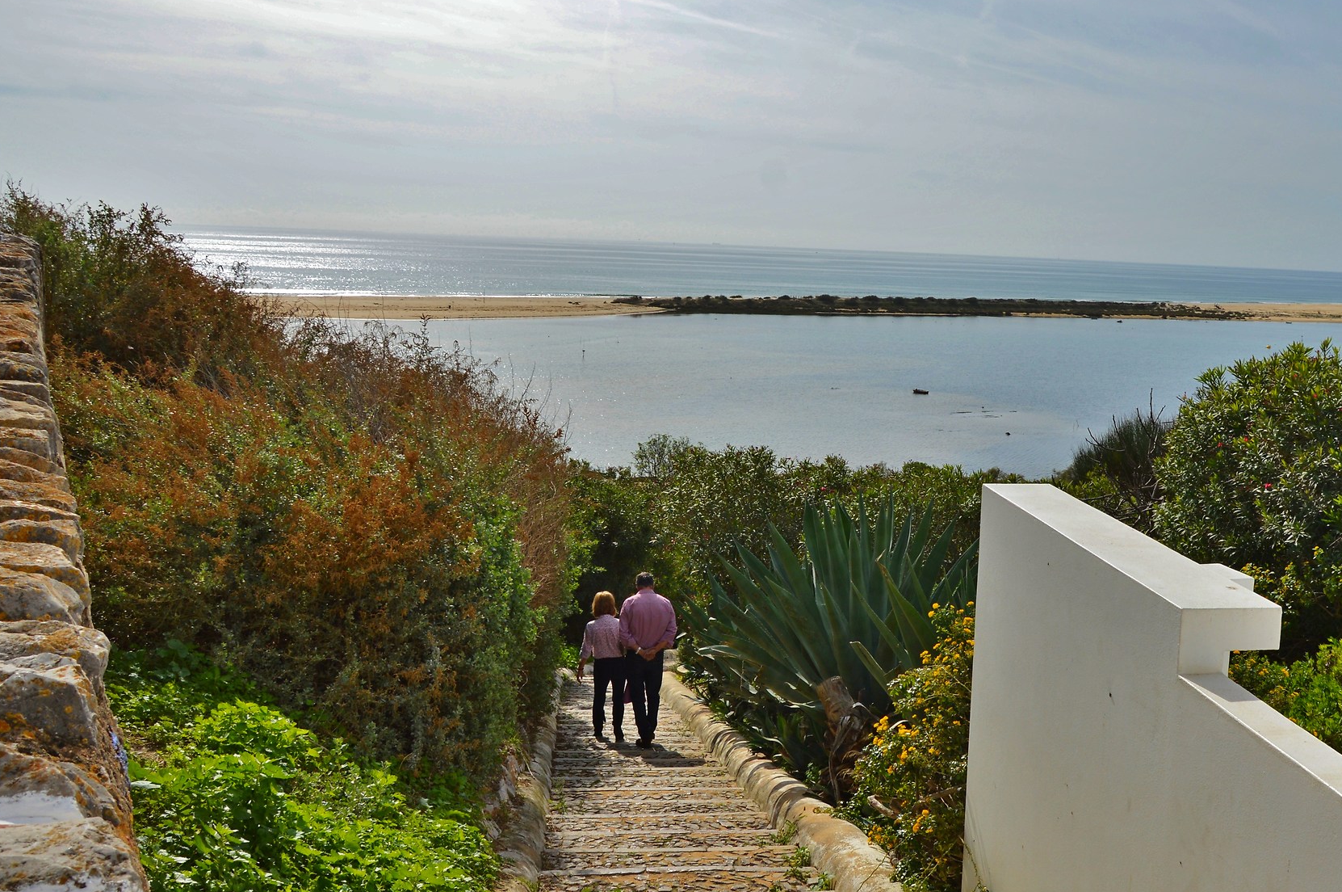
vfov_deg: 34.1
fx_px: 1452
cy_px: 478
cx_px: 892
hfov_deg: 48.8
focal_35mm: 39
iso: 100
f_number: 10
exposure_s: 1/400
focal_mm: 18
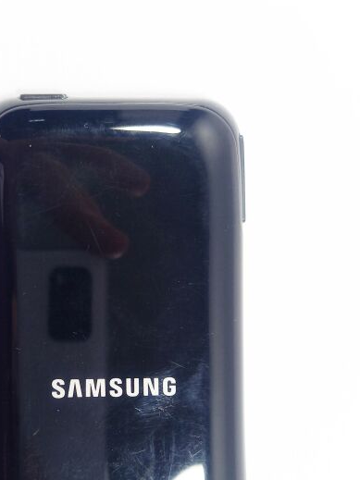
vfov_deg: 49.3
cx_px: 106
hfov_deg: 38.0
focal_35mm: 37
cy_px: 317
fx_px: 513
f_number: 2
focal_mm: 4.6
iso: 100
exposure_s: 1/100
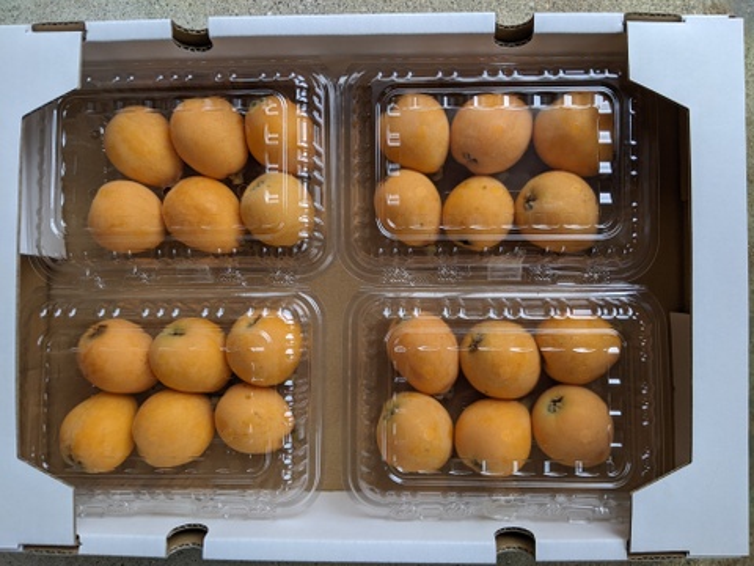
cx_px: 377
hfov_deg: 65.3
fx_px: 588
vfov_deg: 51.4
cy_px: 283
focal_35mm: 27
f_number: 1.8
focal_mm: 4.44
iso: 58
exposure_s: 1/120
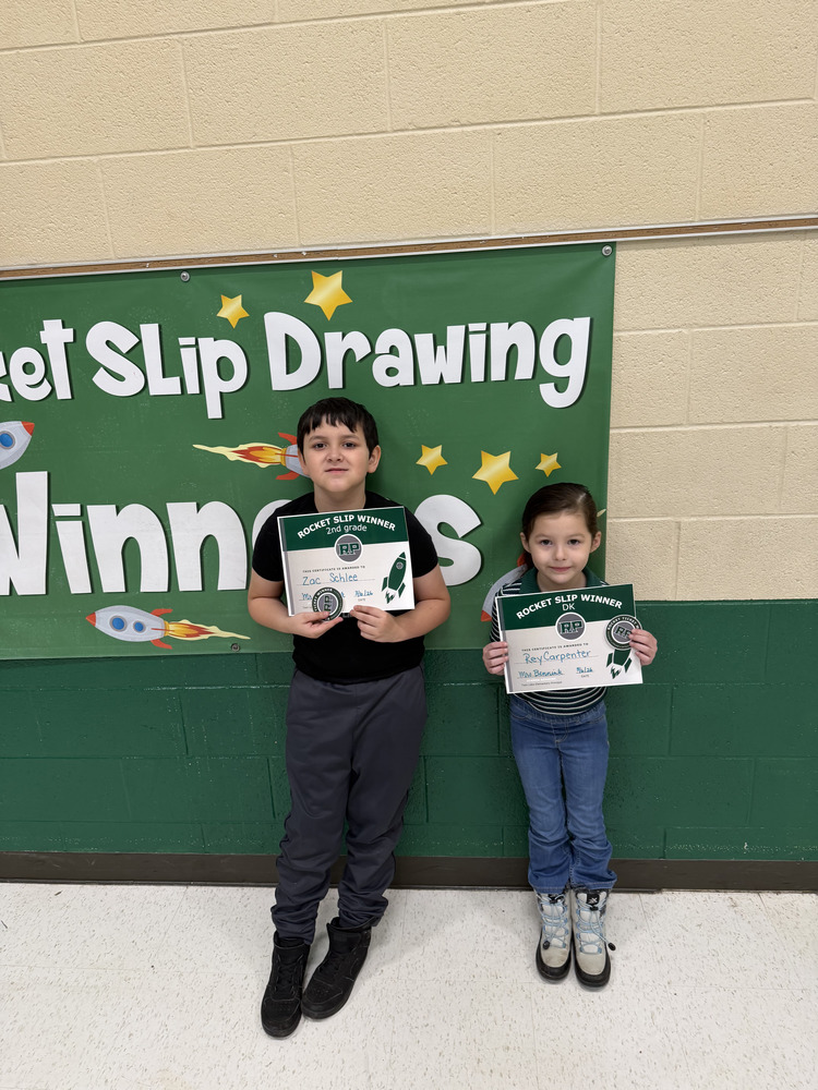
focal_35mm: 24
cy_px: 545
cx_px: 409
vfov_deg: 71.6
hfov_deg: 56.8
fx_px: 756
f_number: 1.78
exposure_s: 1/60
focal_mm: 6.76
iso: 160
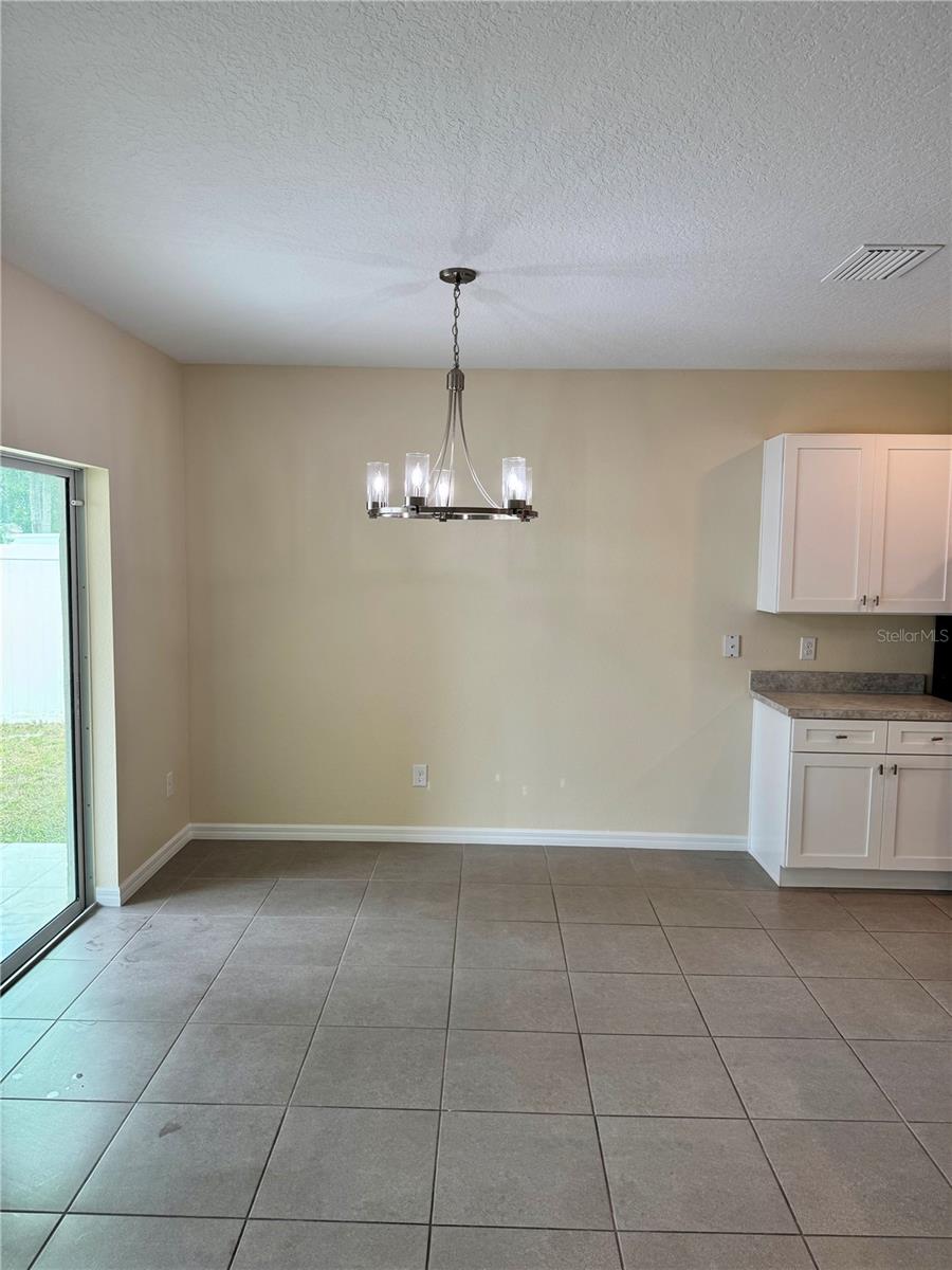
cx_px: 476
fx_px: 880
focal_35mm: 24
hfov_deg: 56.8
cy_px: 635
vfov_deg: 71.6
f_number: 1.78
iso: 80
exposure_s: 1/120
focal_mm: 6.76
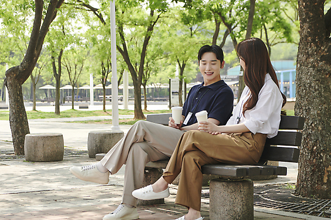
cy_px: 110
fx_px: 772
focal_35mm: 84
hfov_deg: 24.2
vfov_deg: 16.2
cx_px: 166
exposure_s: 1/250
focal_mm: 70
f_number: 5.6
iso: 160
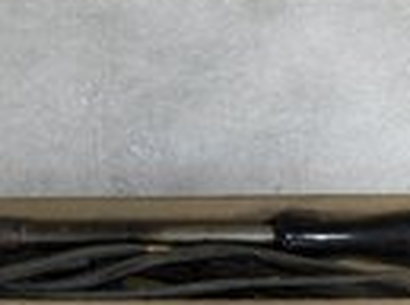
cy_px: 361
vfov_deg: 19.2
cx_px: 215
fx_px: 850
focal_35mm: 72
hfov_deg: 27.1
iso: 242
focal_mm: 4.38
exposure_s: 1/60
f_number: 1.73
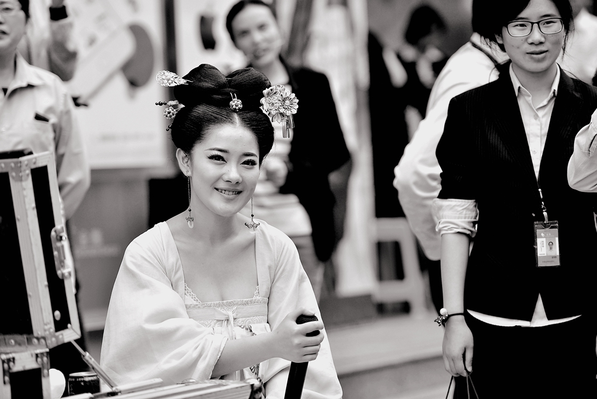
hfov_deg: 14.1
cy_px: 200
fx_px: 2406
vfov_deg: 9.5
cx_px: 298
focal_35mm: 145
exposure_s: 1/1600
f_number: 2.8
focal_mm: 145
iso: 800
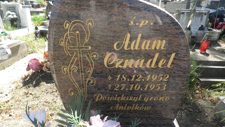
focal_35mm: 27
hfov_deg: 69.8
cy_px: 73
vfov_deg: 42.8
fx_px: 161
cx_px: 115
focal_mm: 4.3
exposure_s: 1/200
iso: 64
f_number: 3.3
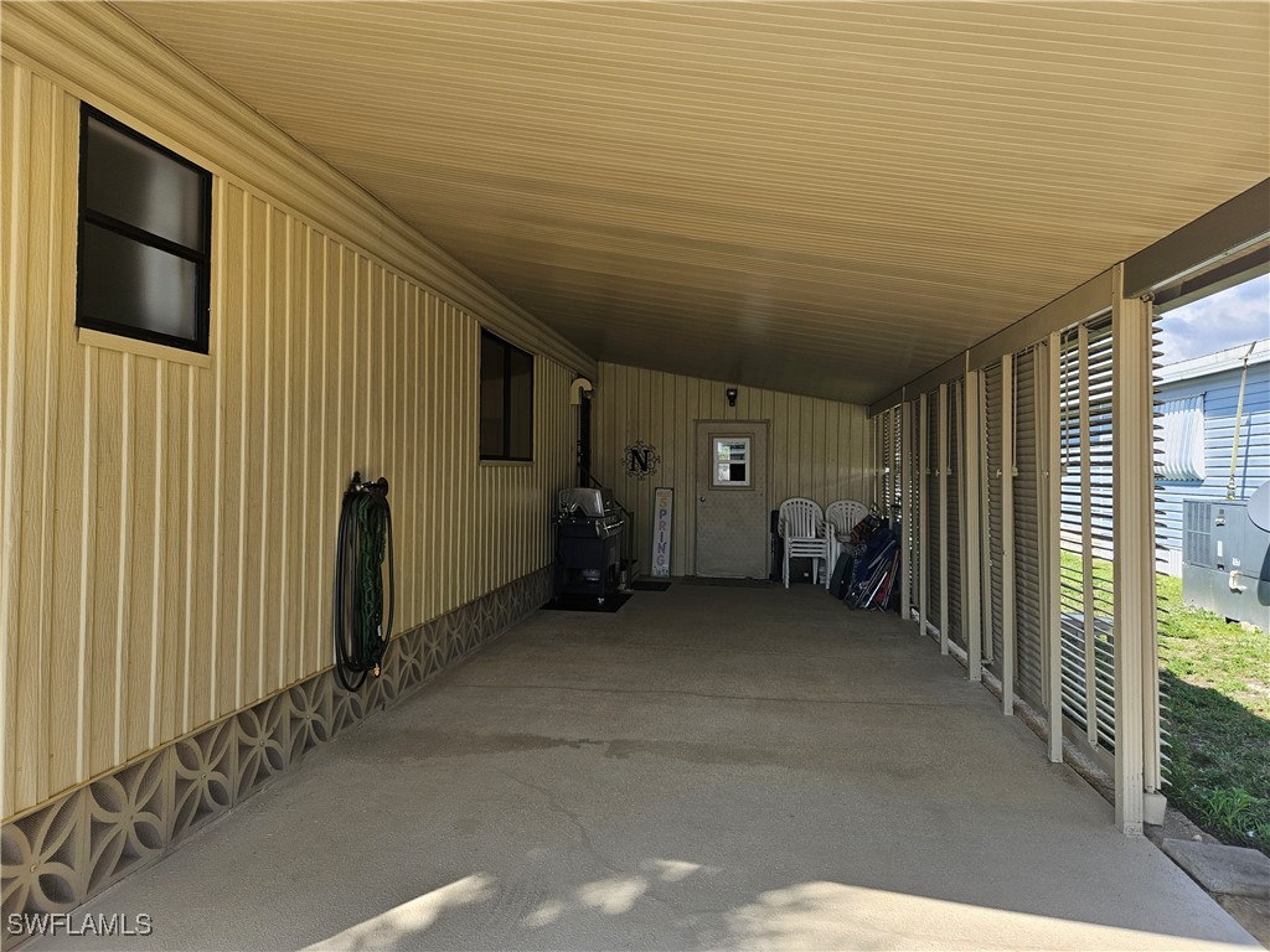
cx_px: 635
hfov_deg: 73.9
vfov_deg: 58.9
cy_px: 476
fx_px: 844
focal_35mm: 23
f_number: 1.8
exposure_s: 1/529
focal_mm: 5.4
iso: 32
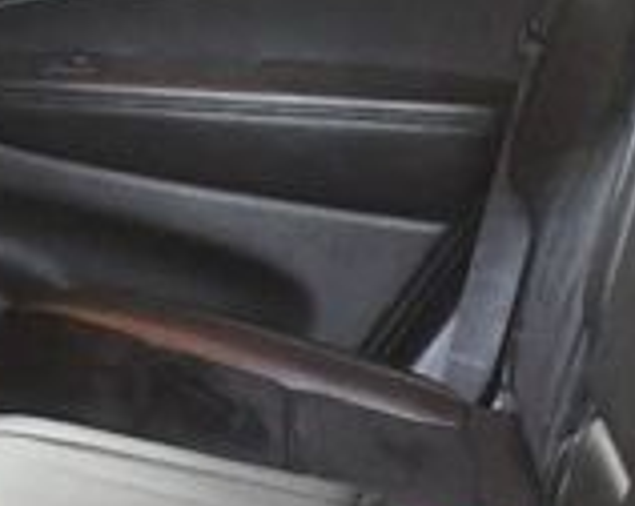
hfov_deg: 13.9
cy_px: 327
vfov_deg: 11.2
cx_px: 68
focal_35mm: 137
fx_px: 2572
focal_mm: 18
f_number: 3.5
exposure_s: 1/60
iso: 6400
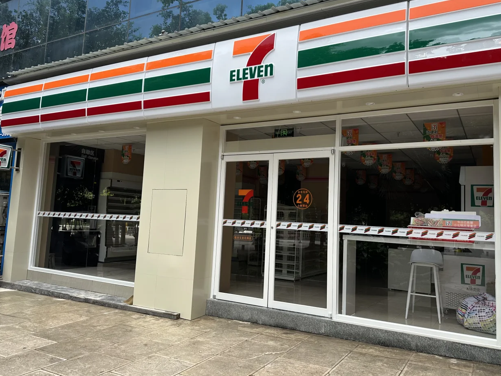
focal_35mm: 28
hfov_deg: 63.4
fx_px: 405
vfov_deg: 49.7
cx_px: 263
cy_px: 173
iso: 80
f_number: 1.78
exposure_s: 1/541
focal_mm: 6.86
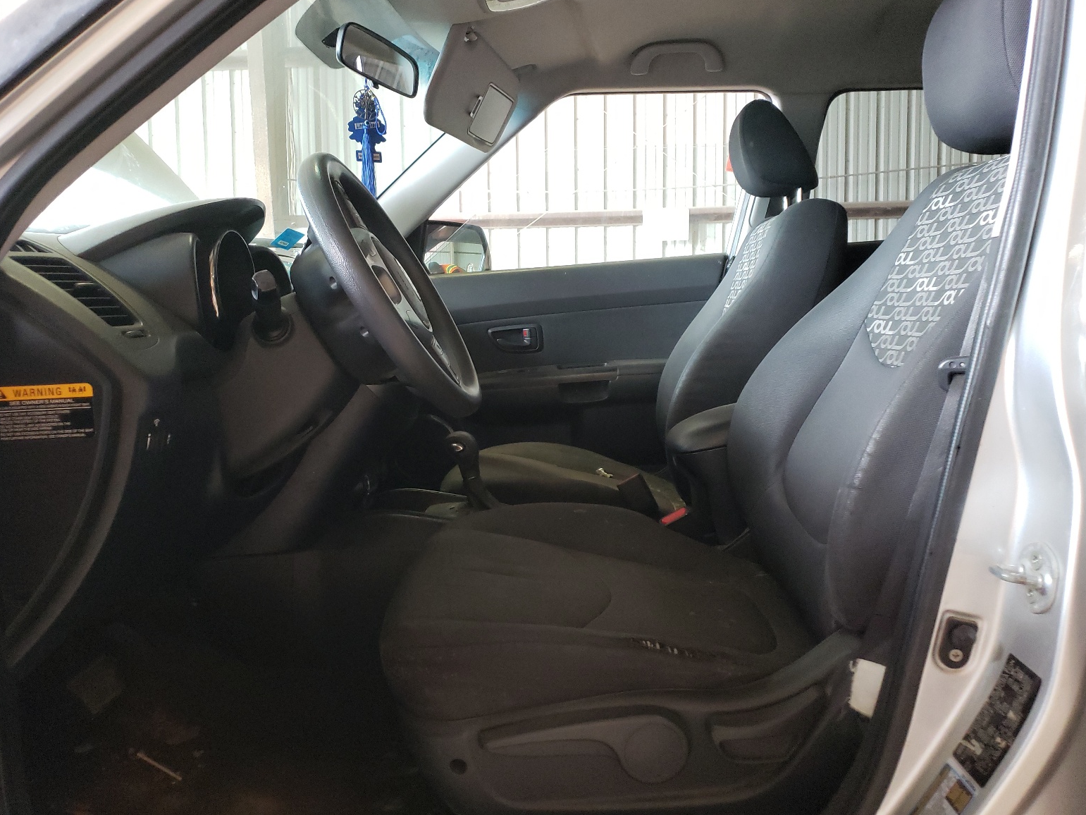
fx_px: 847
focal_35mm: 27
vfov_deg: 51.4
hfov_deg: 65.3
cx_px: 533
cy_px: 396
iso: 315
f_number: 1.5
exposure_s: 1/60.2
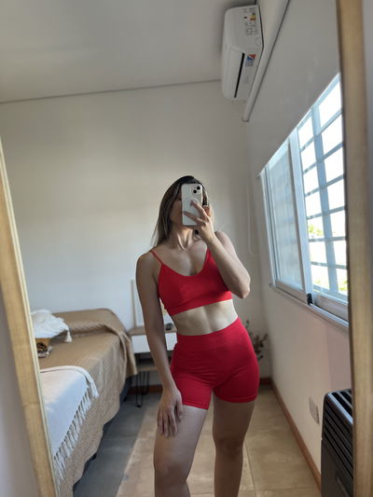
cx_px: 186
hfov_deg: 53.1
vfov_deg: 67.3
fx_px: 373
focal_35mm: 26
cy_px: 248
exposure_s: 1/122
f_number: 1.6
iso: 100
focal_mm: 5.1
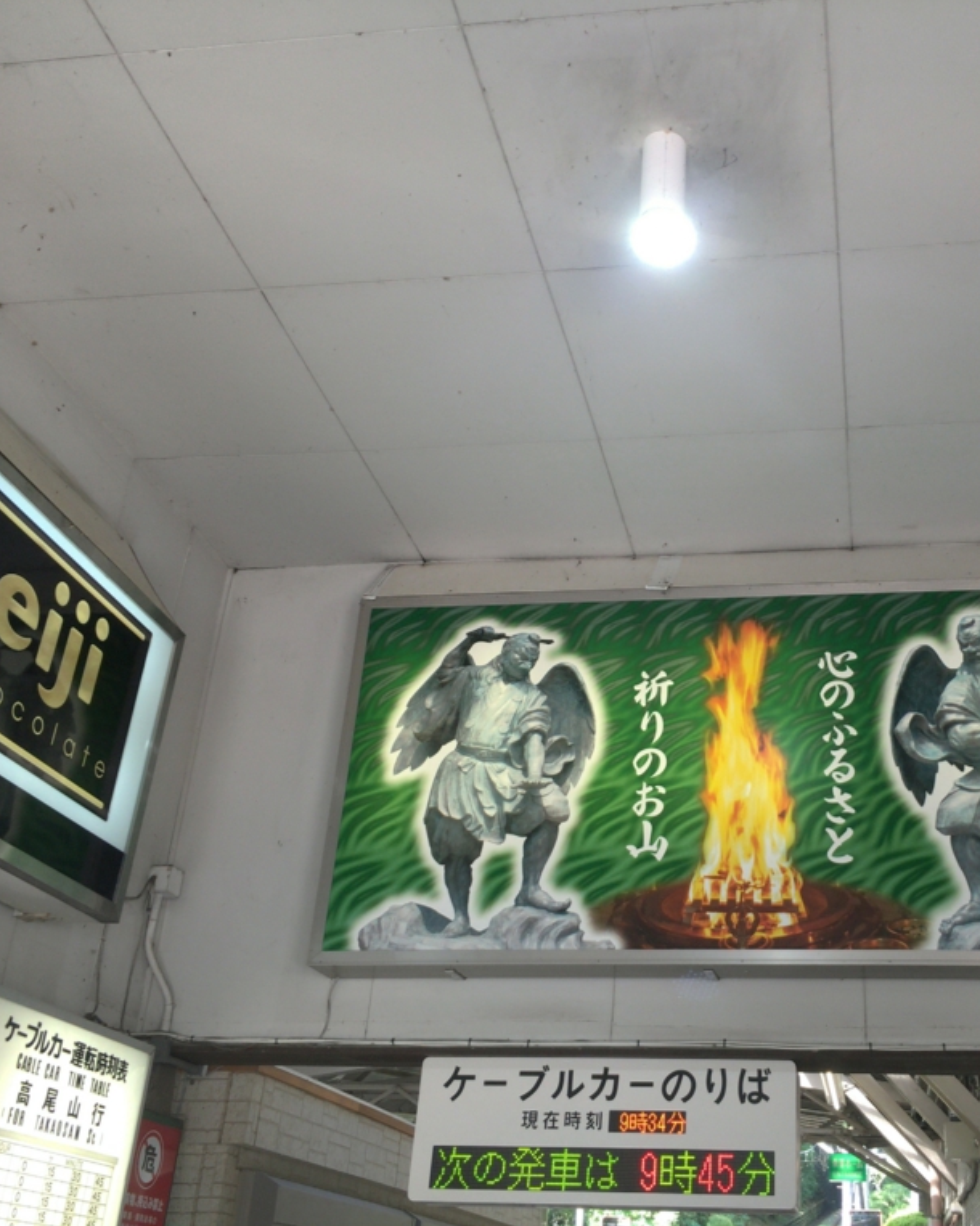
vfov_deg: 47.9
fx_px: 1378
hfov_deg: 38.4
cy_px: 614
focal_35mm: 38
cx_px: 696
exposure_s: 1/40
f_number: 2.2
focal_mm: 4.15
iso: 25
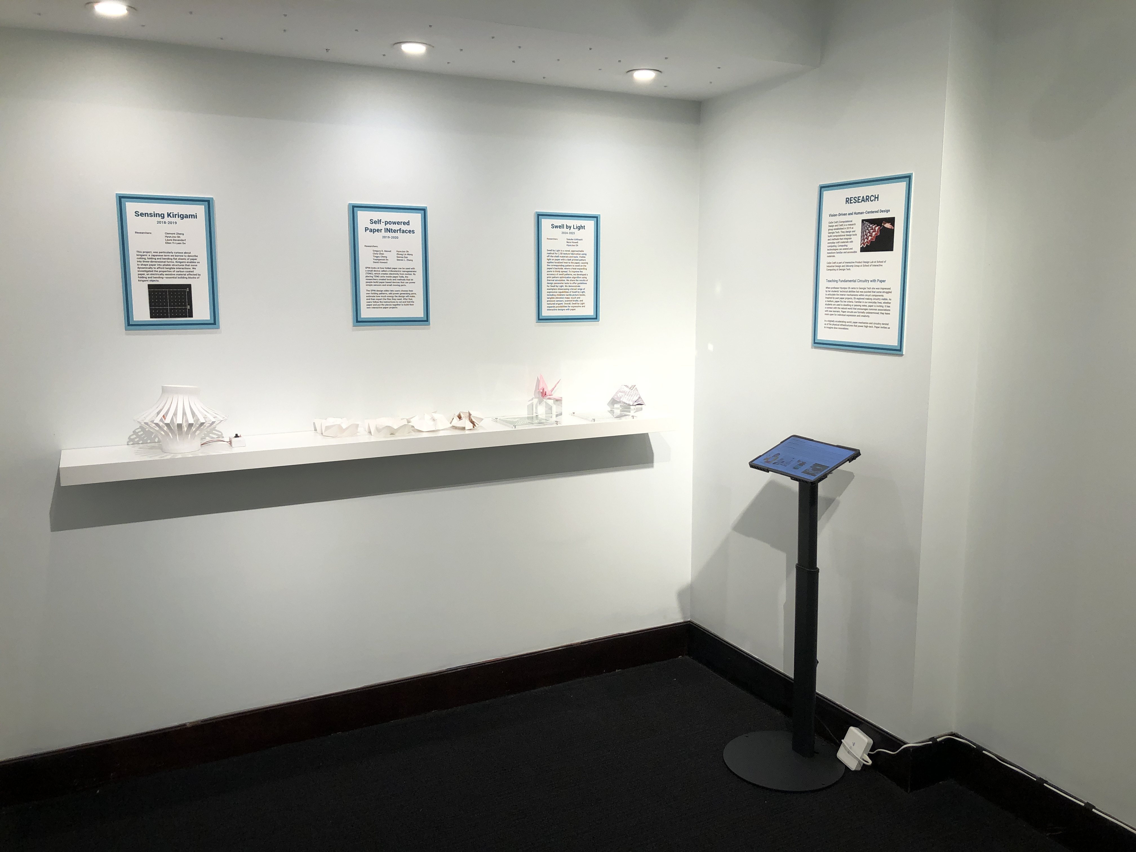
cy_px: 426
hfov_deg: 63.4
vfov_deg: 49.7
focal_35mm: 28
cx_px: 568
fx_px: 919
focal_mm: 3.99
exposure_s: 1/120
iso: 40
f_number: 1.8
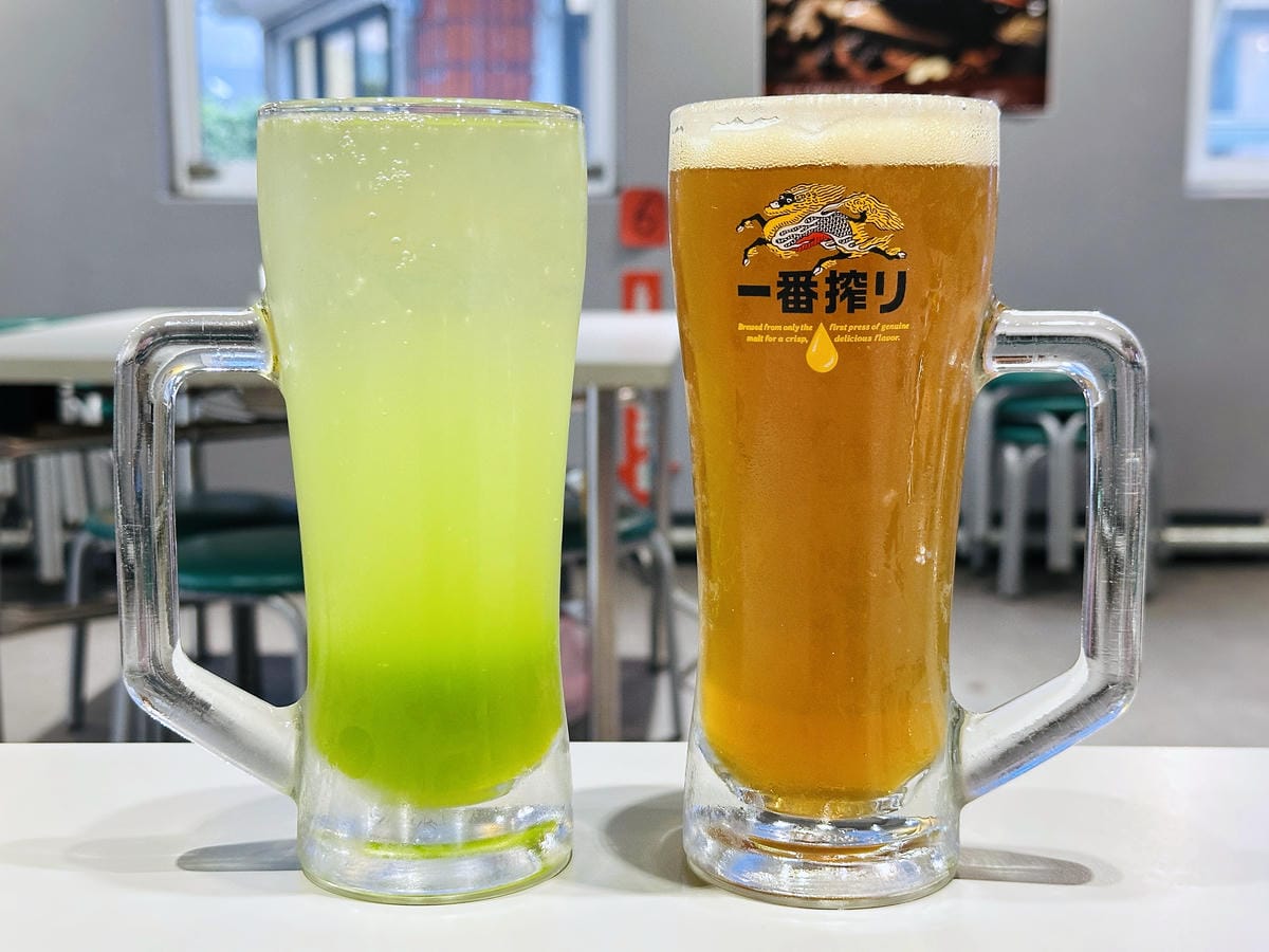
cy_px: 476
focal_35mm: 48
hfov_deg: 39.7
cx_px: 634
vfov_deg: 30.3
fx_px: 1760
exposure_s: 1/60
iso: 250
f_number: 1.78
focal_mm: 6.86
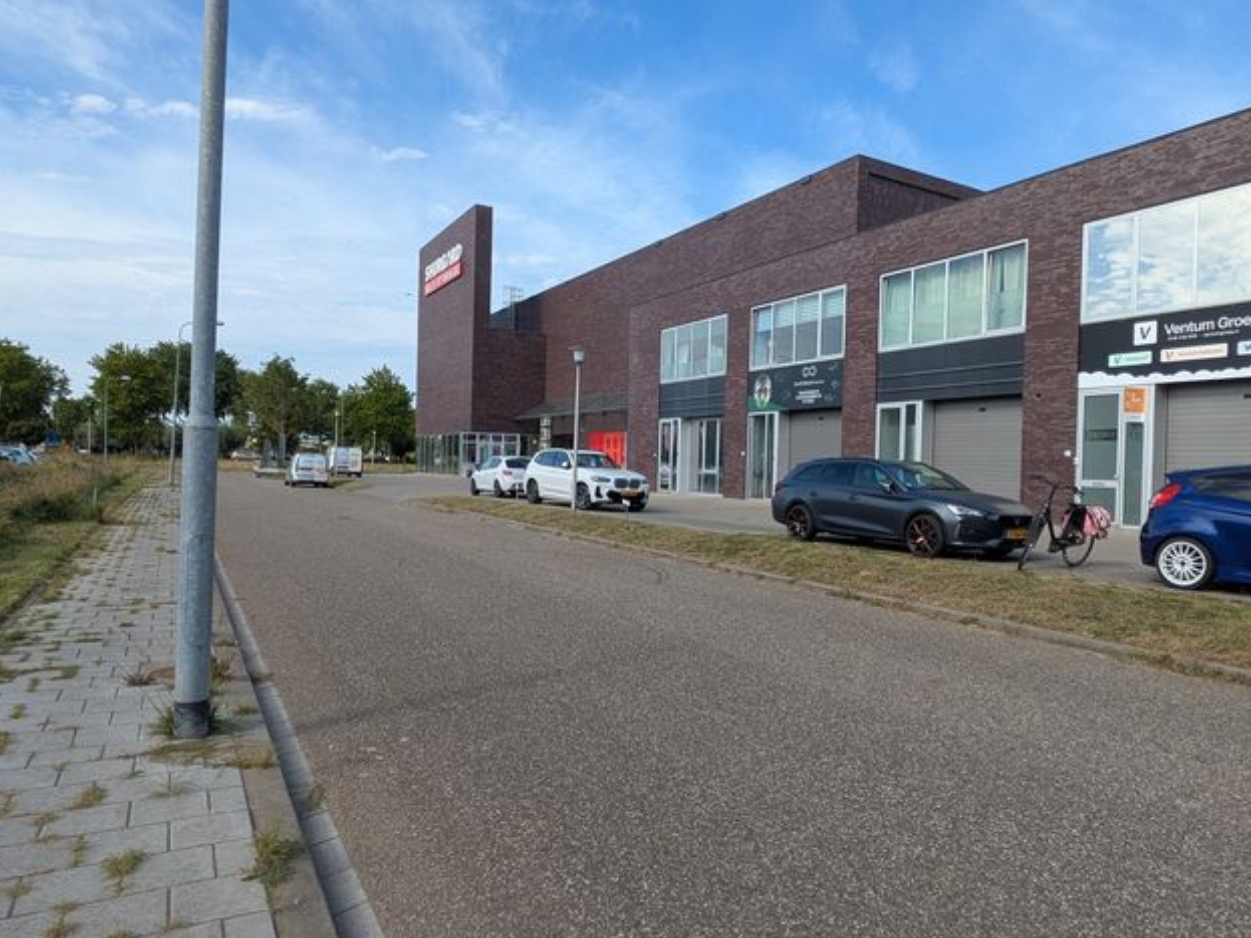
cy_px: 480
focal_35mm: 23
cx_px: 649
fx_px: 831
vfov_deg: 58.9
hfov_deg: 73.9
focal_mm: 1.83
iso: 49
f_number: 2.2
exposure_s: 1/1266
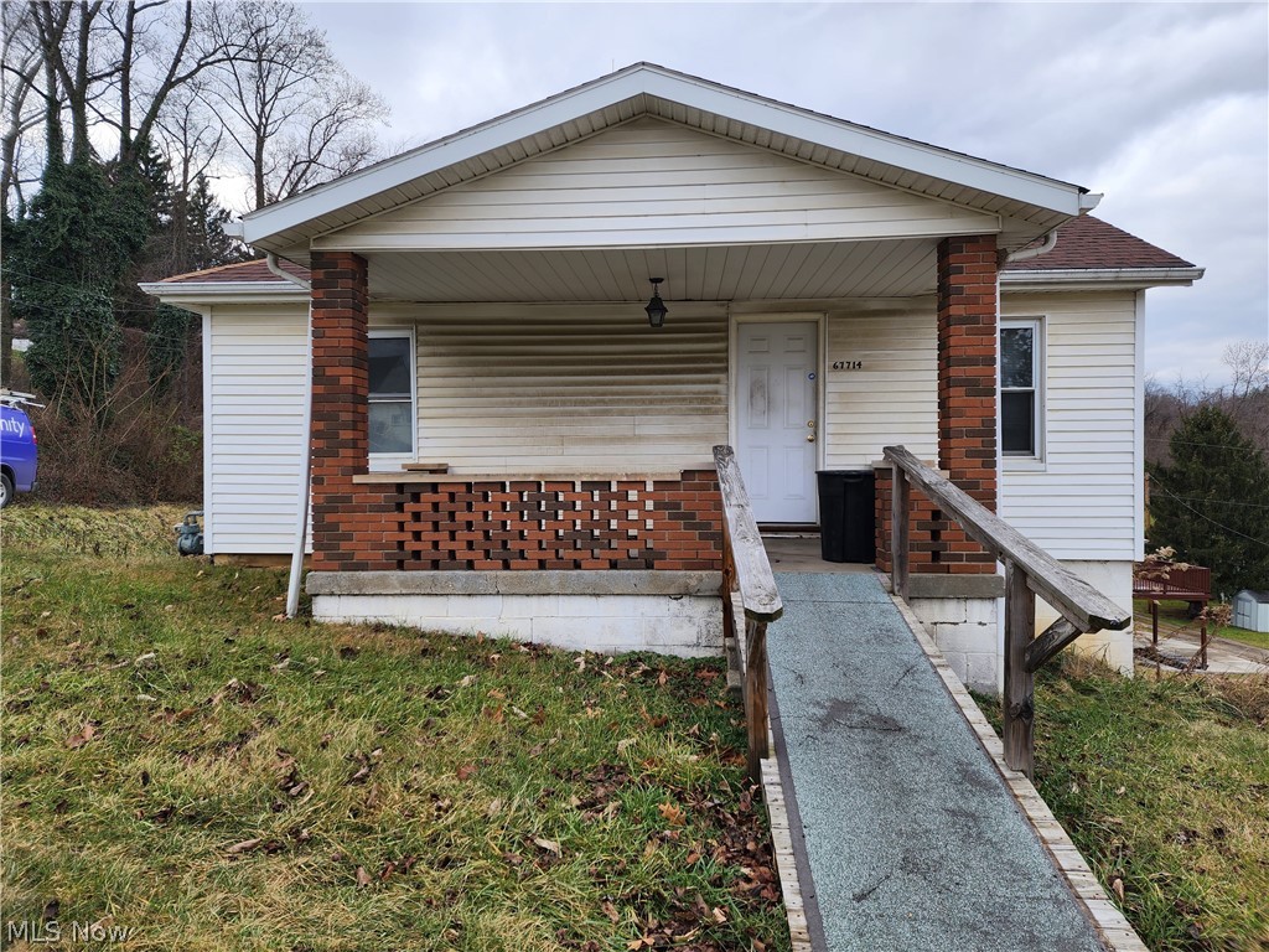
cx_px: 634
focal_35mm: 23
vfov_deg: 58.9
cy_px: 476
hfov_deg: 73.9
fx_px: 843
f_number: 1.8
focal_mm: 6.4
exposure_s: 1/290
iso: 12
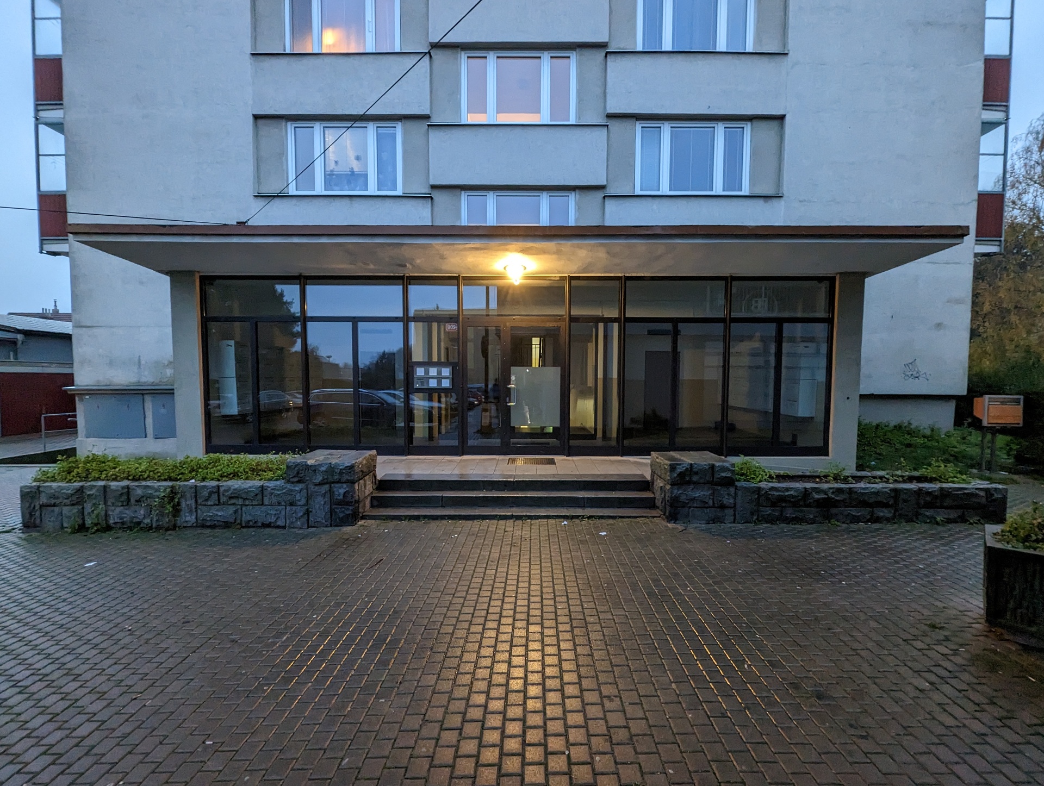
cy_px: 393
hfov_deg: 106.1
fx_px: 393
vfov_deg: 90.1
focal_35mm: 13
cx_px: 522
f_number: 2.2
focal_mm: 1.95
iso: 450
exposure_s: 1/23.8
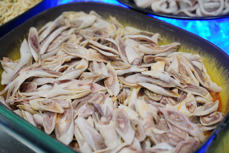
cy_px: 76
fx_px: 420
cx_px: 114
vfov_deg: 20.6
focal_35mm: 66
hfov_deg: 30.5
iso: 1600
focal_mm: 66
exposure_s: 1/160
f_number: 4
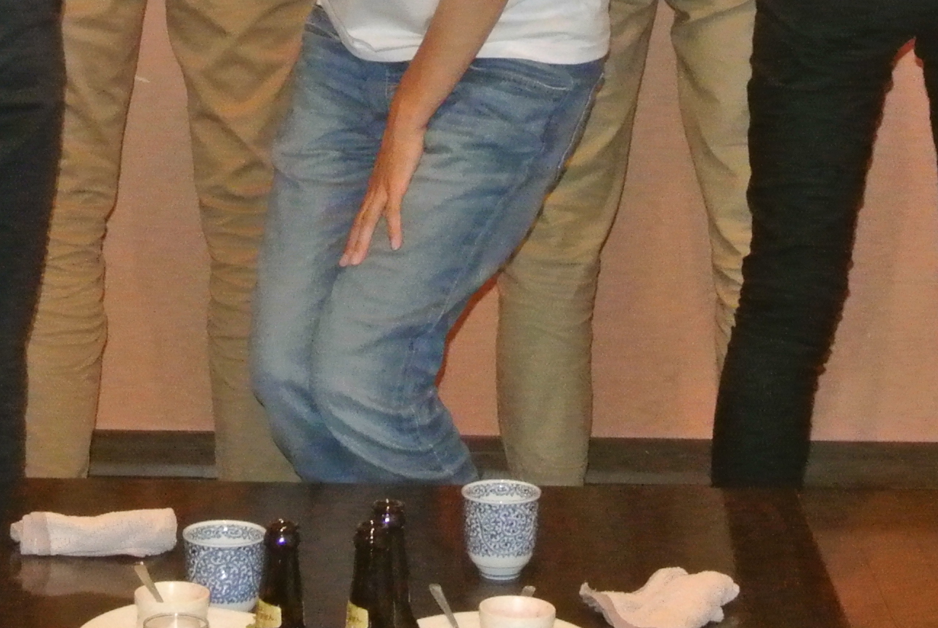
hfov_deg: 13.9
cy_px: -38
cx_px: 374
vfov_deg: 9.3
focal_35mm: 147
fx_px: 3834
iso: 3200
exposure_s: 1/60
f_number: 4.5
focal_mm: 18.2
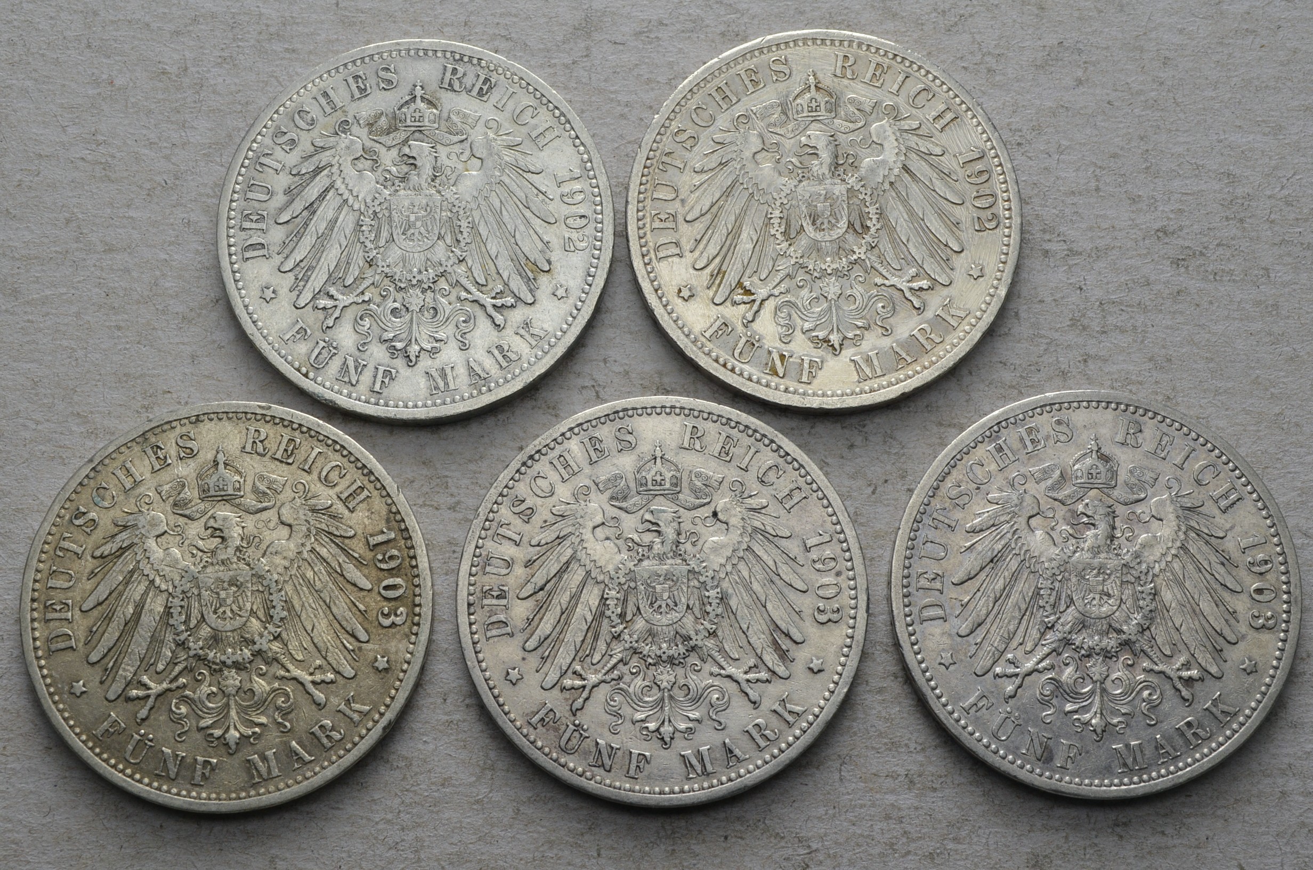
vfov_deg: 25.0
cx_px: 656
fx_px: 1965
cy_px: 435
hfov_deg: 36.9
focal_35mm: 54
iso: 400
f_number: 14
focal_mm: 36
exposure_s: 1/250
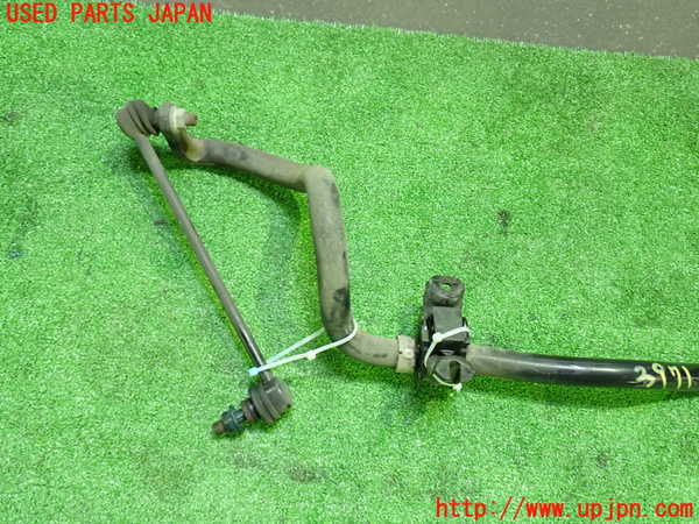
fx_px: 646
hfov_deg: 56.8
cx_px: 350
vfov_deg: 44.2
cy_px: 262
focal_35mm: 32
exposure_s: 1/25
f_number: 2.4
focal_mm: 5.79
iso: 800
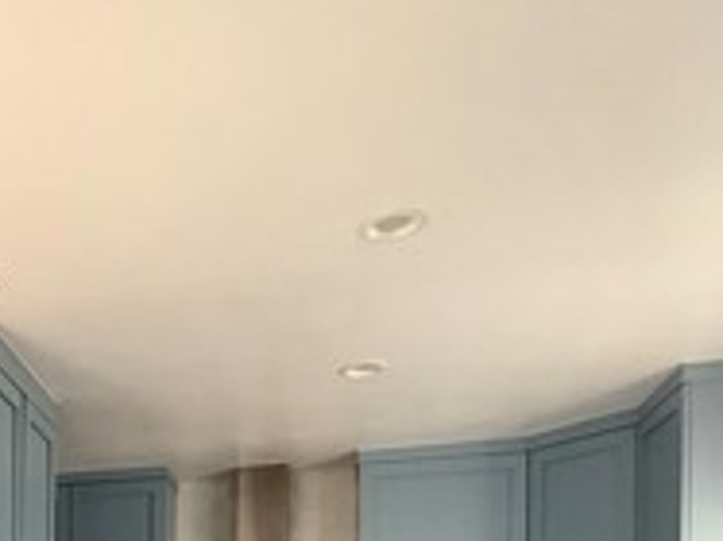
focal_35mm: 48
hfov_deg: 35.6
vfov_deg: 25.5
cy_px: 723
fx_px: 1002
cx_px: -12
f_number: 2.2
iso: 320
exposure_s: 1/120
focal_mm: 2.22
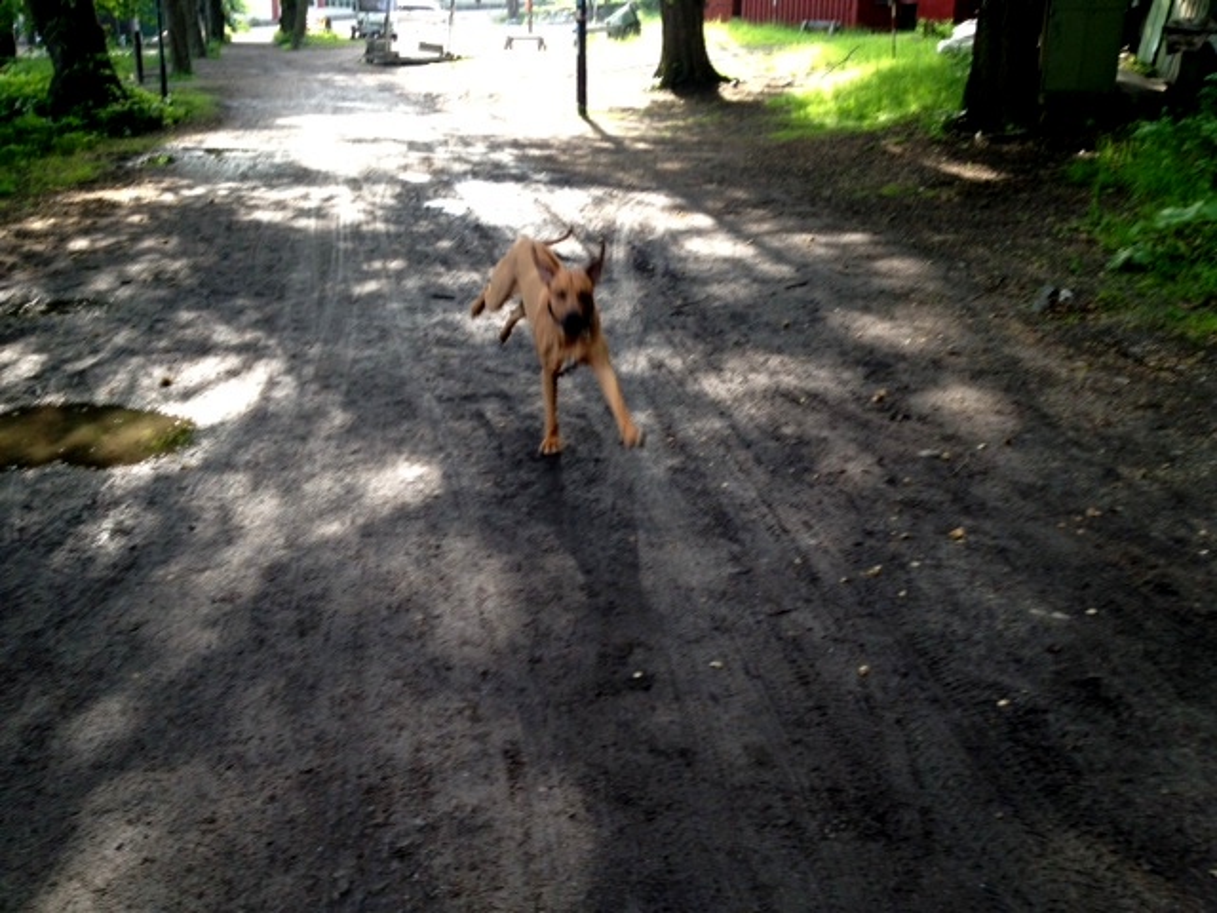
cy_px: 456
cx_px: 608
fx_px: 1231
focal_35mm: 35
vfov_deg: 40.7
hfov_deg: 52.6
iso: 80
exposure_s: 1/120
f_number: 2.4
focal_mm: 4.28
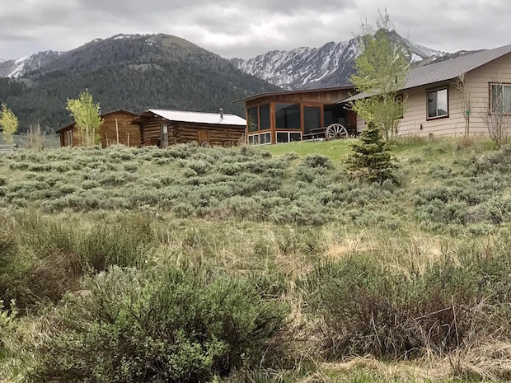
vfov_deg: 22.2
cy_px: 320
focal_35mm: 65
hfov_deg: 29.1
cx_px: 410
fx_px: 960
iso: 20
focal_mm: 3.99
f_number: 1.8
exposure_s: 1/2740
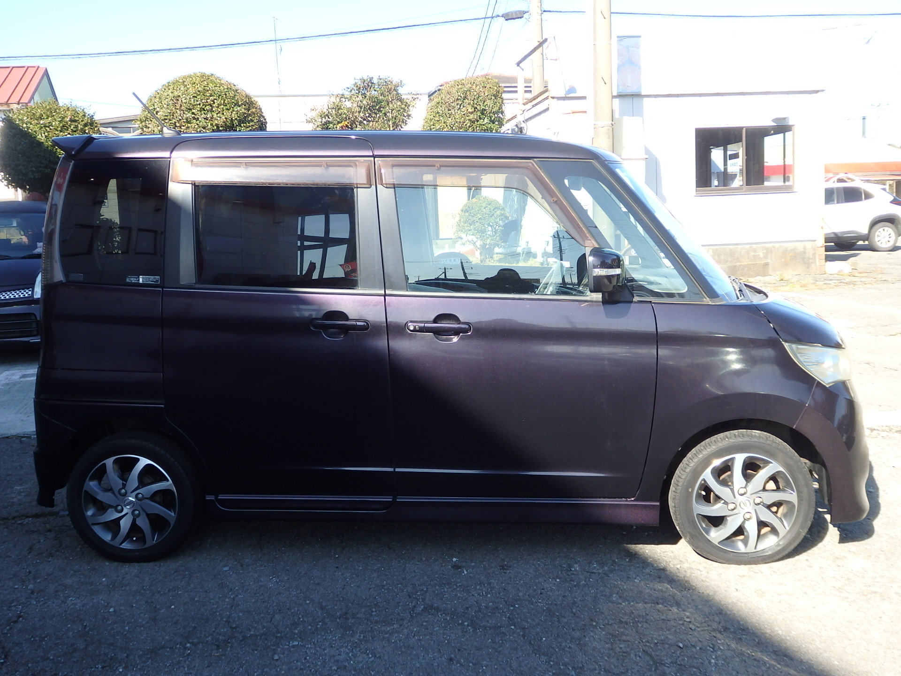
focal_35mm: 37
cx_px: 450
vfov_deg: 38.7
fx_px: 963
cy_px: 338
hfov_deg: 50.1
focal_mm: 6.6
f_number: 3.6
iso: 125
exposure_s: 1/320
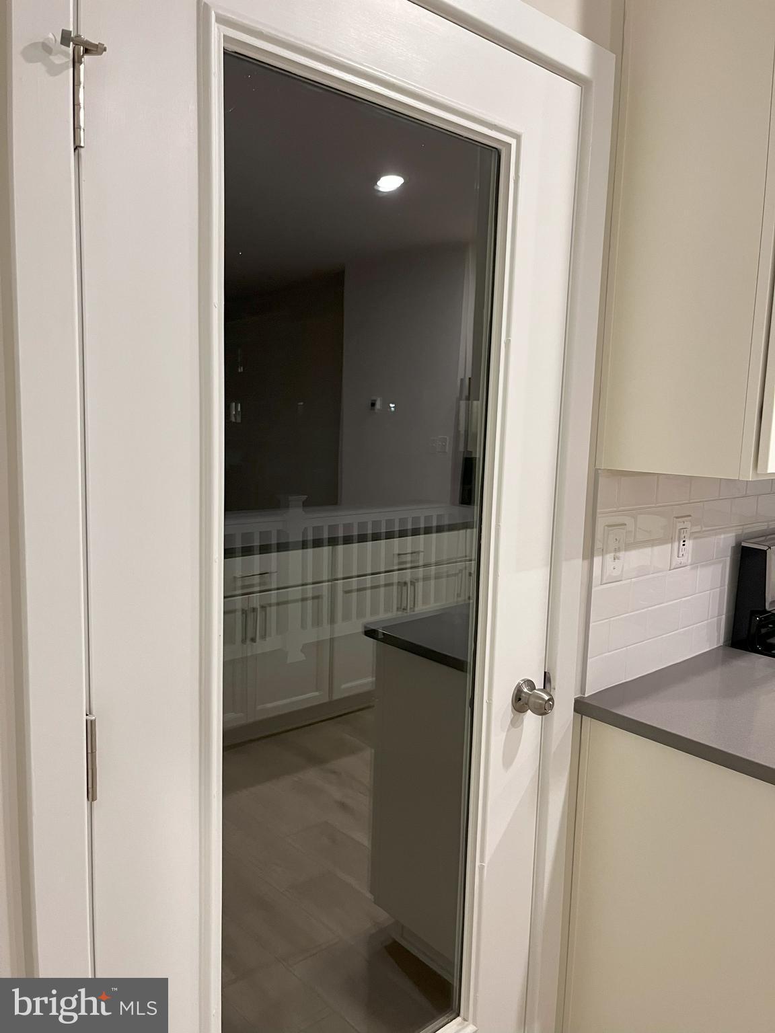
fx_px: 776
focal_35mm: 26
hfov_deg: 53.1
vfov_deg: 67.3
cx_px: 388
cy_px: 516
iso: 200
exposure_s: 1/60
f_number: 1.6
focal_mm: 5.1
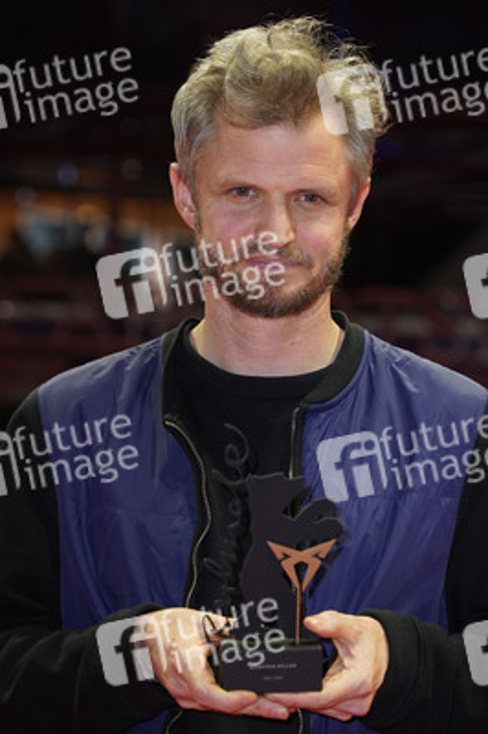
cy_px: 367
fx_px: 2444
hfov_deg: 11.4
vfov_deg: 17.1
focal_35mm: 120
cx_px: 244
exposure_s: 1/160
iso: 1250
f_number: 5.6
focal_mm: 120
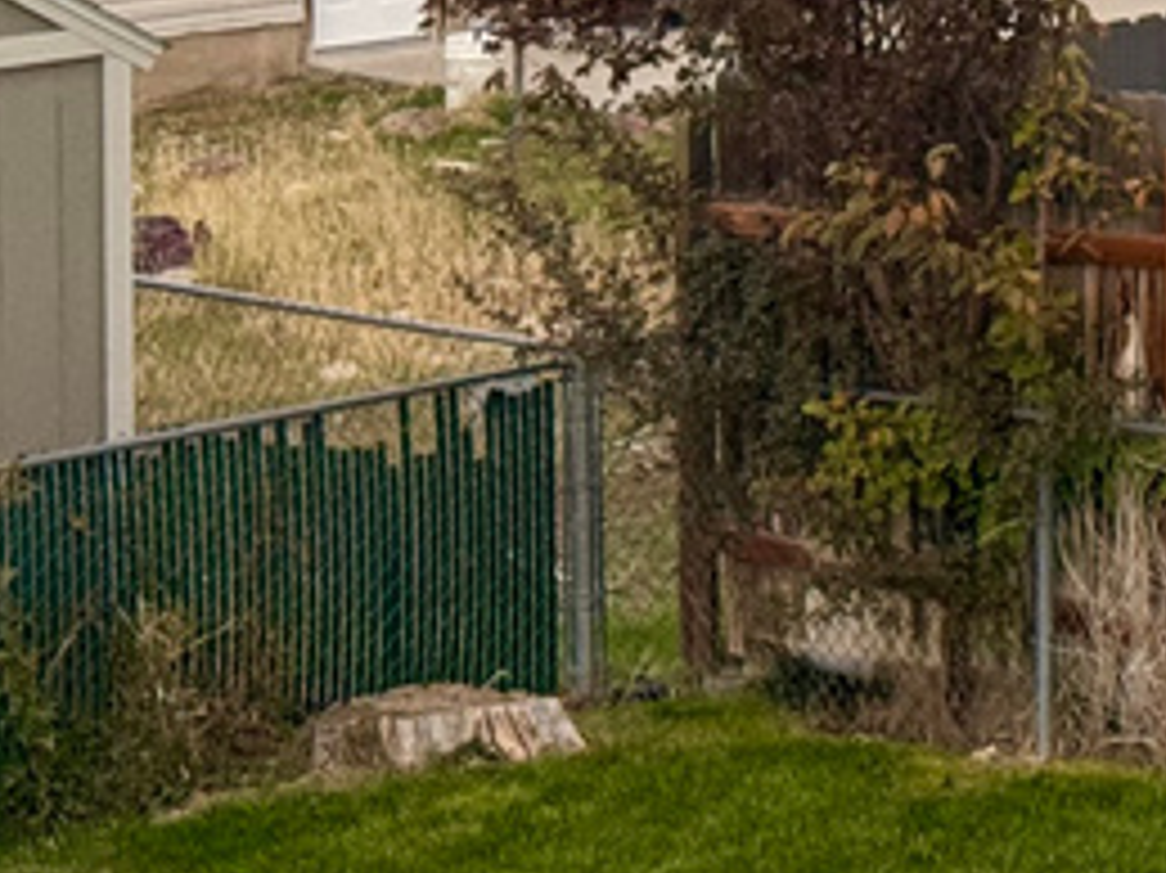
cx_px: 2291
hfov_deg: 9.7
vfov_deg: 7.5
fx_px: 6397
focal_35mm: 190
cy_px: -796
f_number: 1.78
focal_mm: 6.76
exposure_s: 1/875
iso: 64
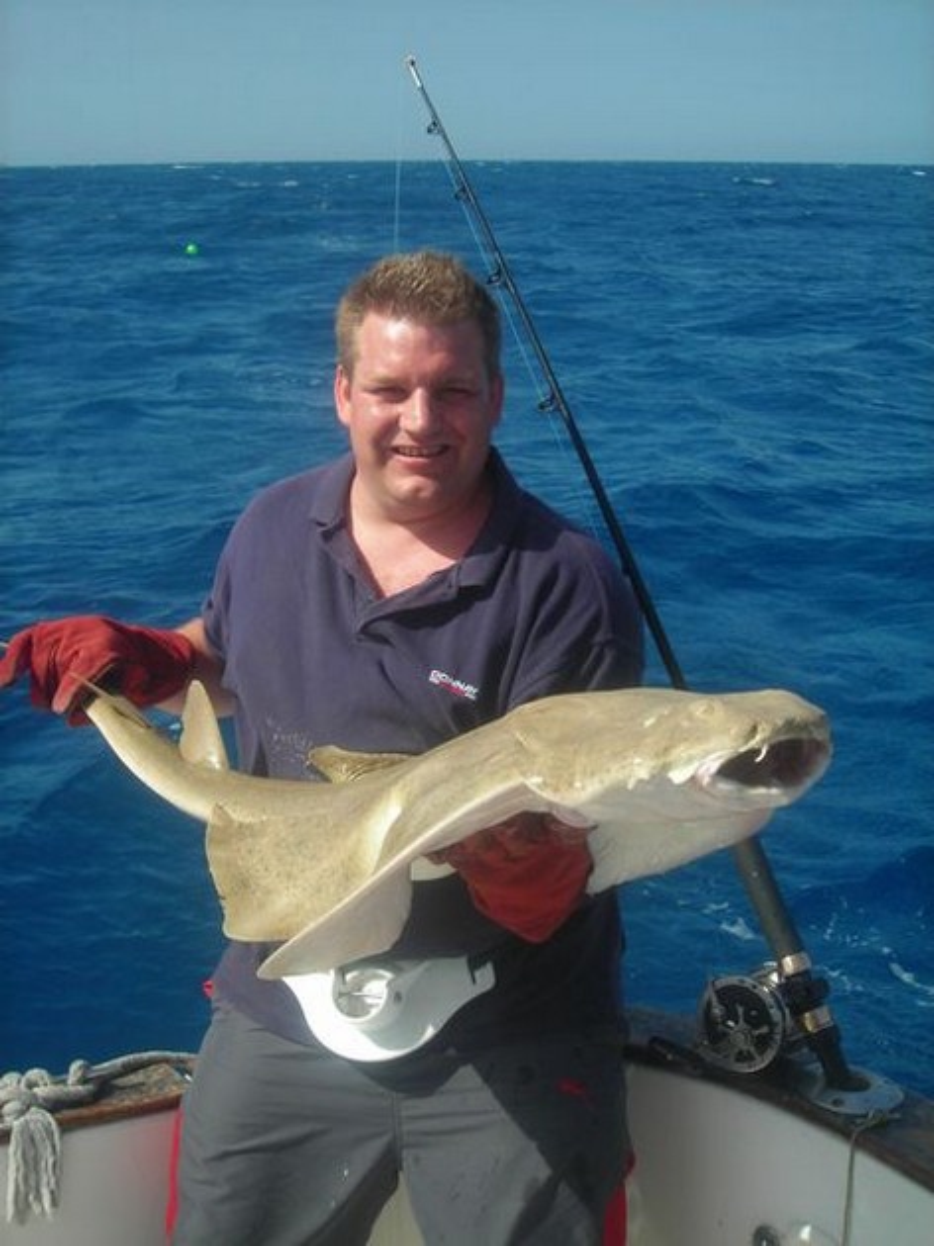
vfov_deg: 40.4
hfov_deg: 30.9
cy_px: 623
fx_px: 1692
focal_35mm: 47
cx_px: 467
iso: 50
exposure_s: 1/162
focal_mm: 7.8
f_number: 6.9
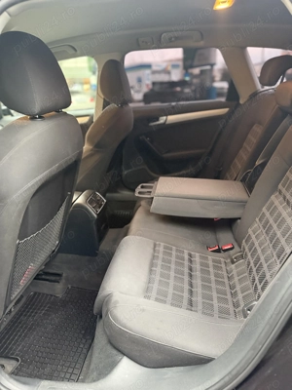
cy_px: 195
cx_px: 146
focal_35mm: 24
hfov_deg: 56.8
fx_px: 270
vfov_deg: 71.6
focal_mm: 6.76
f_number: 1.78
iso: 800
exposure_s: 1/40
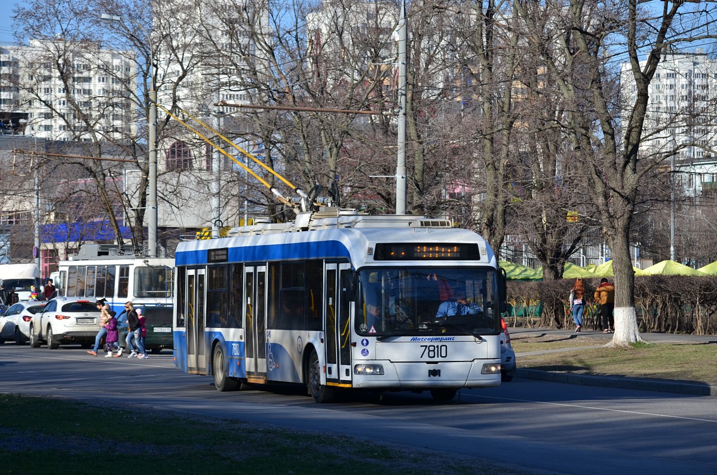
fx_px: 2743
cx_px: 358
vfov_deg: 9.9
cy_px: 238
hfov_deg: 14.9
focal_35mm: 138
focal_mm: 92
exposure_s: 1/1000
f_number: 6.3
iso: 200
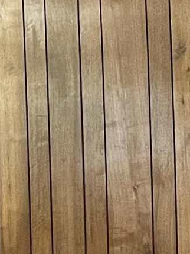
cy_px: 120
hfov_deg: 7.8
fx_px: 1361
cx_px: 329
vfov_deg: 10.6
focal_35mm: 186
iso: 320
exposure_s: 1/60
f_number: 1.5
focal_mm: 5.7
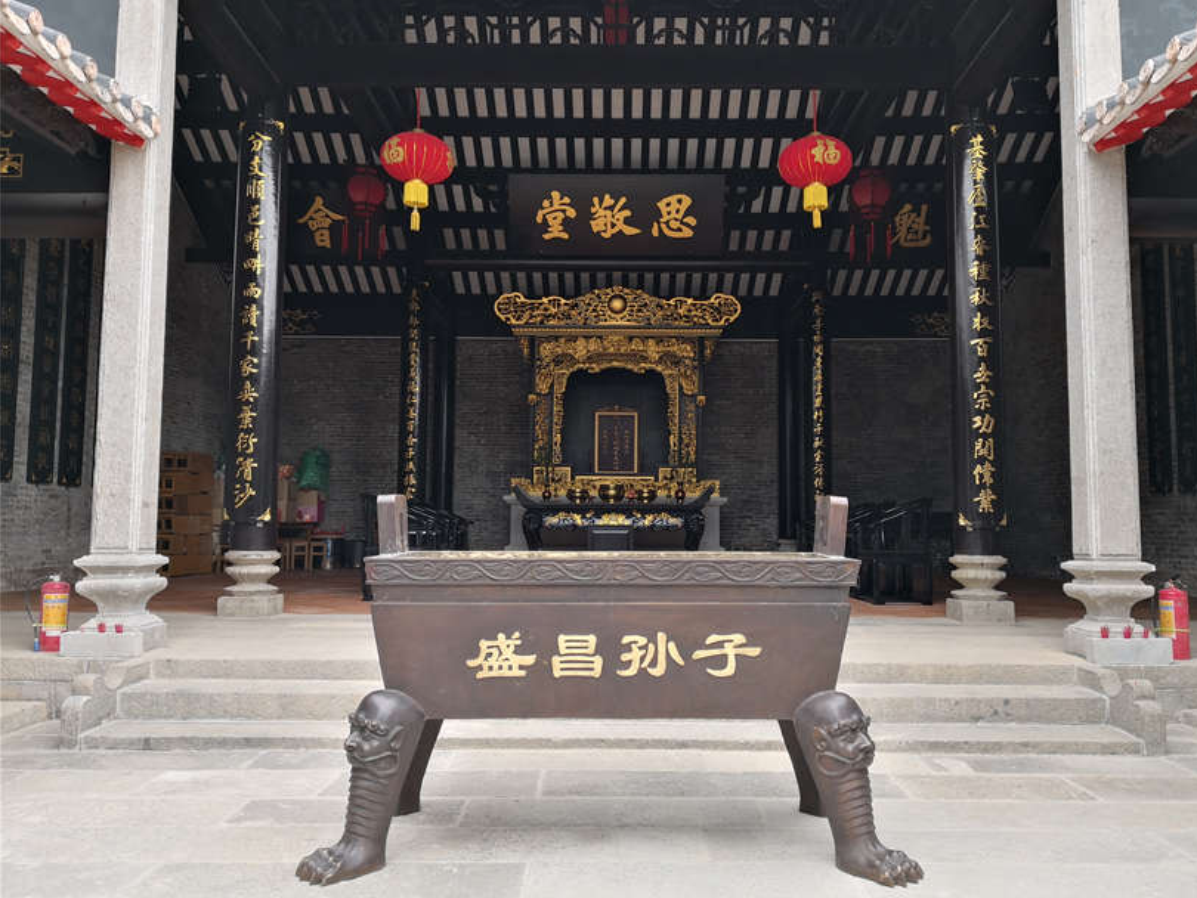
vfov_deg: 49.8
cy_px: 442
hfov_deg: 63.4
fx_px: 969
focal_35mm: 28
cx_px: 619
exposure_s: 1/168
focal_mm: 3.95
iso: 50
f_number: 1.6
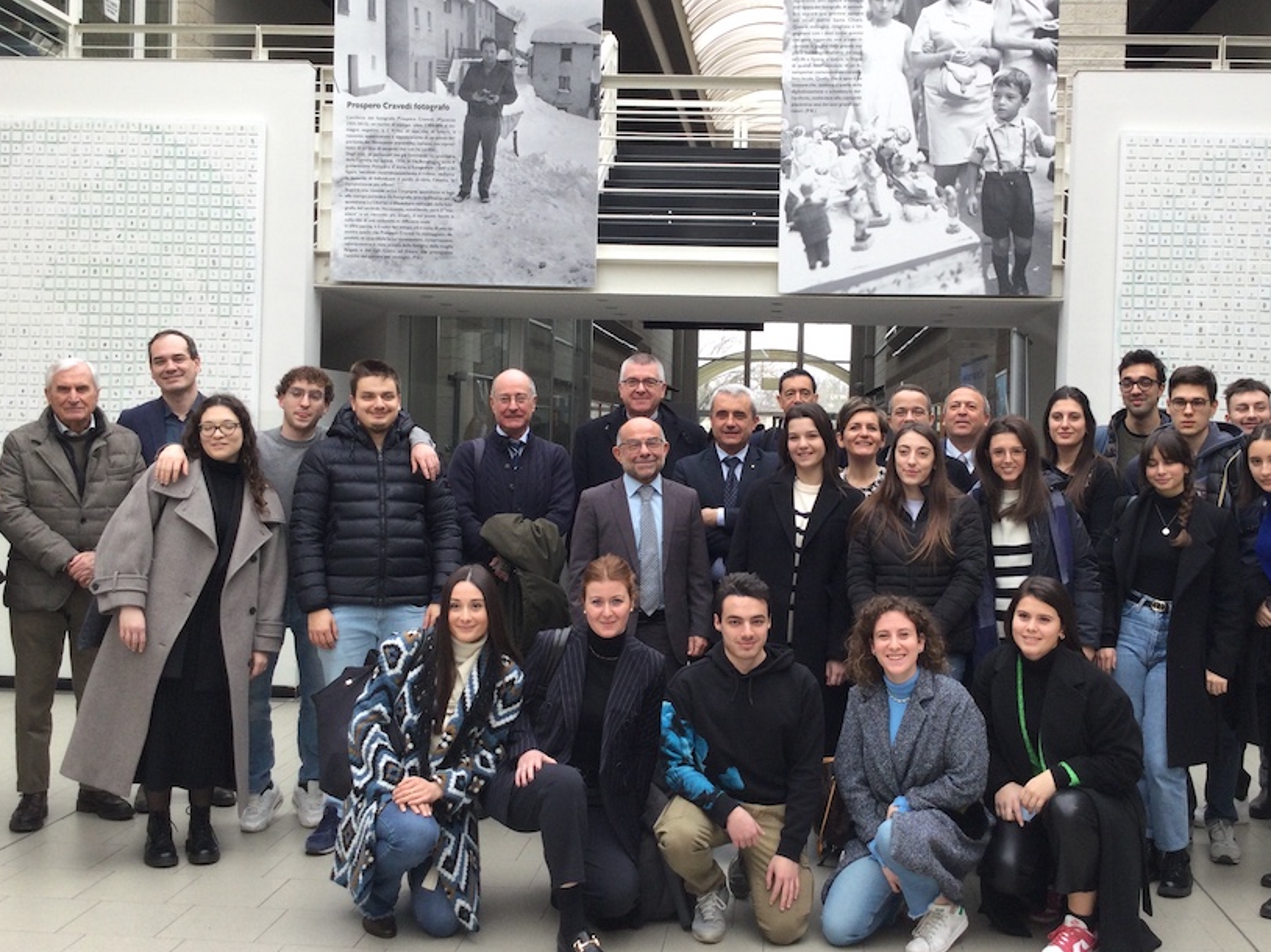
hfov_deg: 47.8
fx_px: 1432
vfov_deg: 36.8
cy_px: 462
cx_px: 714
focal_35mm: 39
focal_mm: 3.3
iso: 40
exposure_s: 1/100
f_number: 2.4
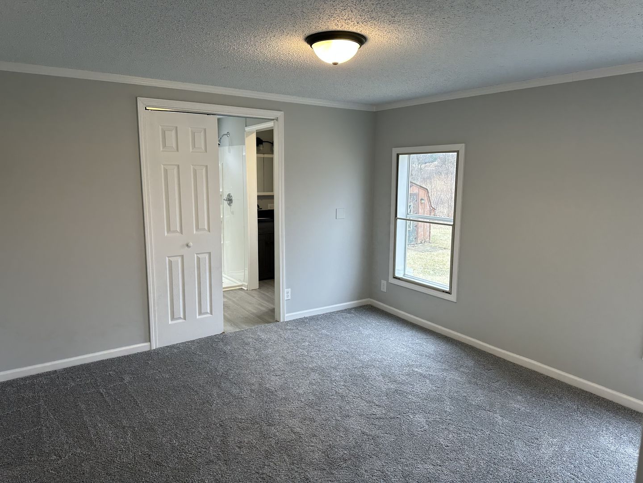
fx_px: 446
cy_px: 242
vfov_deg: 56.8
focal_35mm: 24
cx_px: 322
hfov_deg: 71.6
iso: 100
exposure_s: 1/120
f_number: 1.78
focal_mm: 6.86
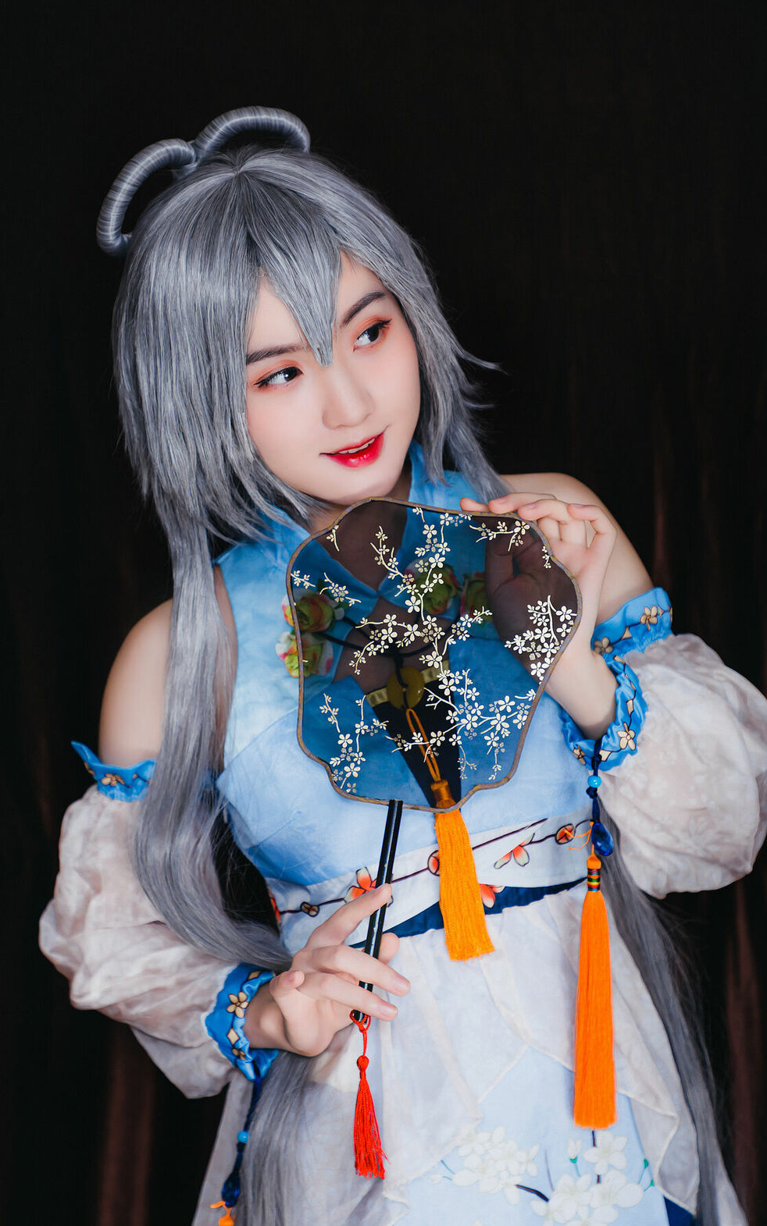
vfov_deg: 22.3
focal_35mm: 93
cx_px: 367
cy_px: 613
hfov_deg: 14.1
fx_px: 3110
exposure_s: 1/160
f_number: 4
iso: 100
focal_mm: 91
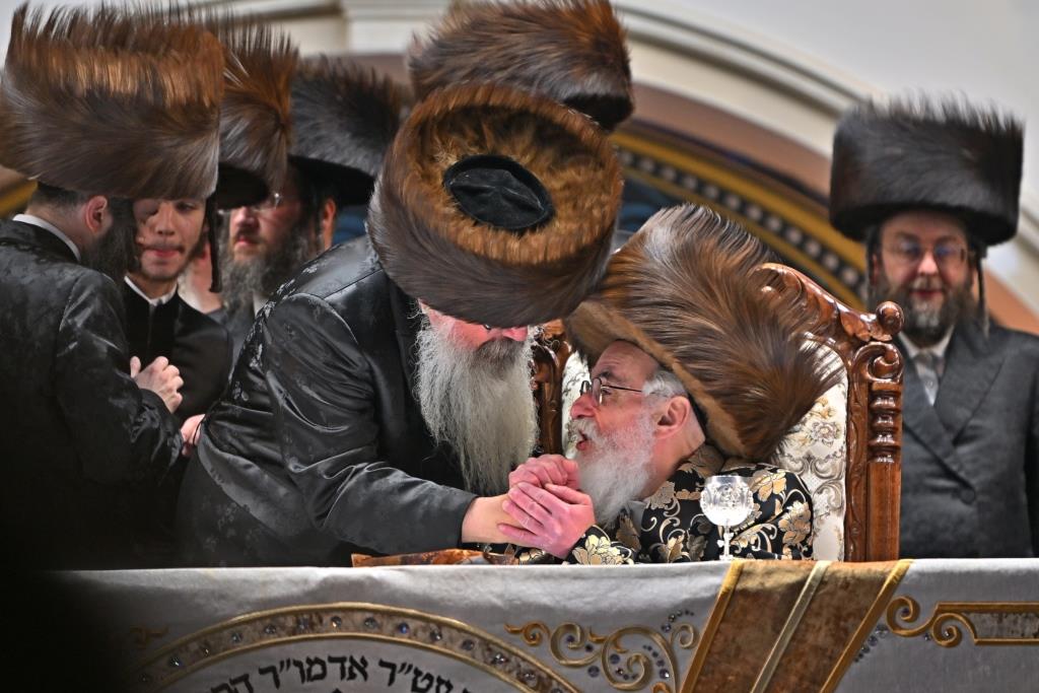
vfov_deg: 4.6
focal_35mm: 300
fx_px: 8659
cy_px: 346
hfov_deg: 6.9
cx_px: 520
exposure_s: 1/640
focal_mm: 200
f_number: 2.8
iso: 500
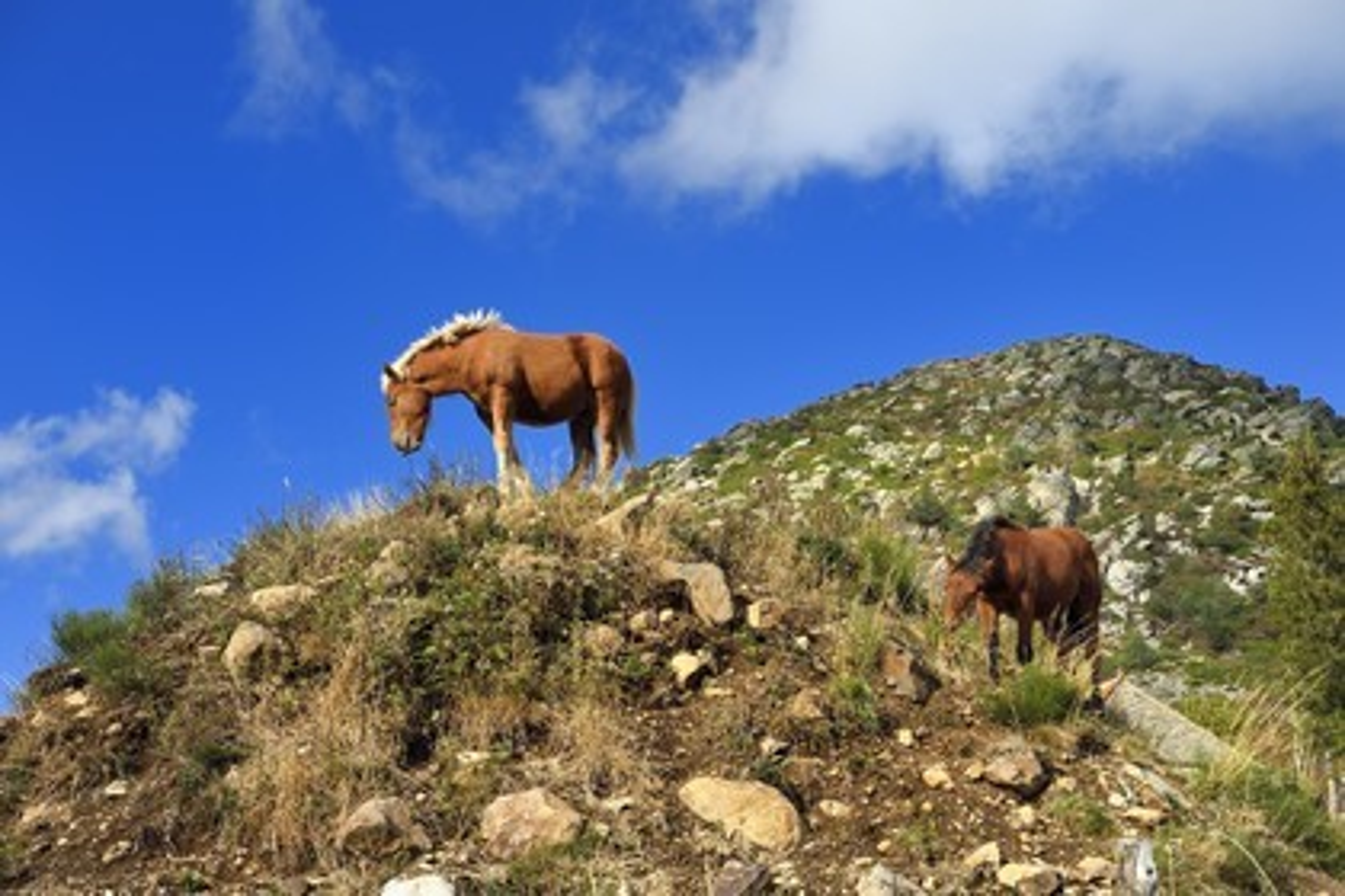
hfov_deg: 28.8
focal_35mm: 70
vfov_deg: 19.5
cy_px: 448
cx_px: 672
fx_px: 2615
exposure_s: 1/250
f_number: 13
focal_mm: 70
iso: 200
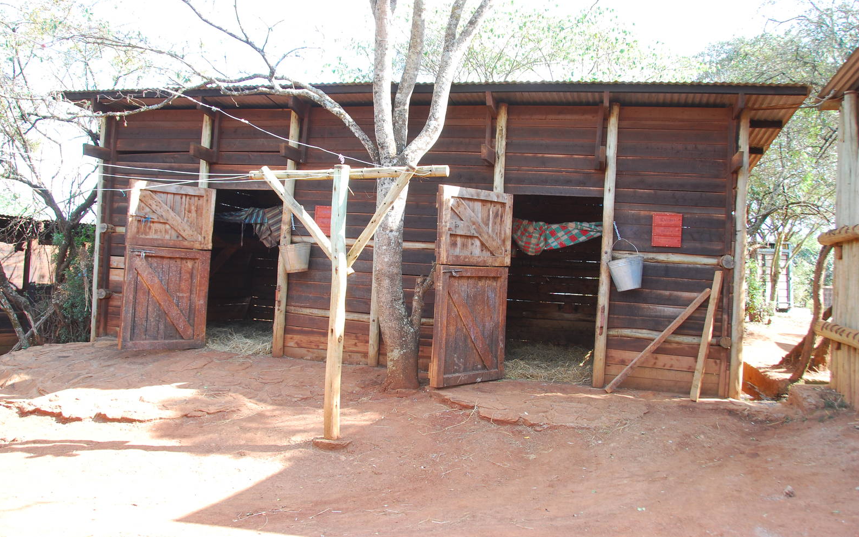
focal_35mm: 28
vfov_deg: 44.5
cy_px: 252
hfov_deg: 66.5
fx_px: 656
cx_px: 426
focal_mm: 18
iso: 200
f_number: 5.6
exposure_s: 1/80
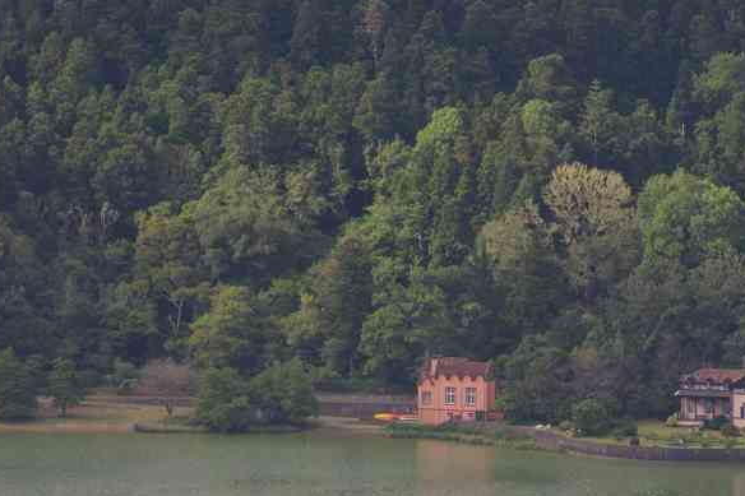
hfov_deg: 2.7
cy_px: 414
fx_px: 15929
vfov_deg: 1.8
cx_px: 479
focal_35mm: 770
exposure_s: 1/320
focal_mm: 300
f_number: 9
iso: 800
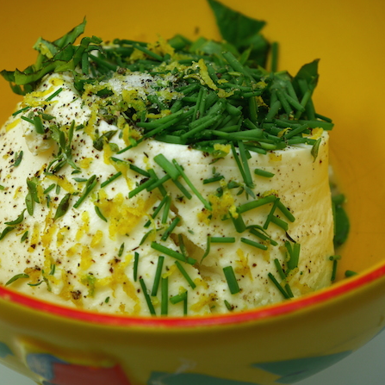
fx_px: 1019
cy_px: 198
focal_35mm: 81
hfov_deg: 21.3
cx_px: 120
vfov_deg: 21.4
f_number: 5.6
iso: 200
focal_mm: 32
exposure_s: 1/100
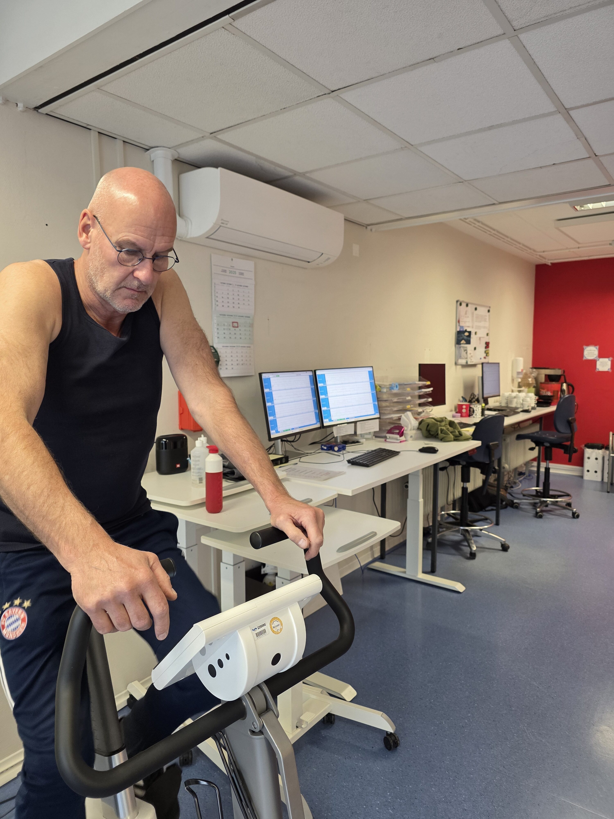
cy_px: 410
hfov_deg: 58.9
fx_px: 544
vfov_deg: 73.9
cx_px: 307
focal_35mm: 23
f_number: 1.7
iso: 250
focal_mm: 6.3
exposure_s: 1/100
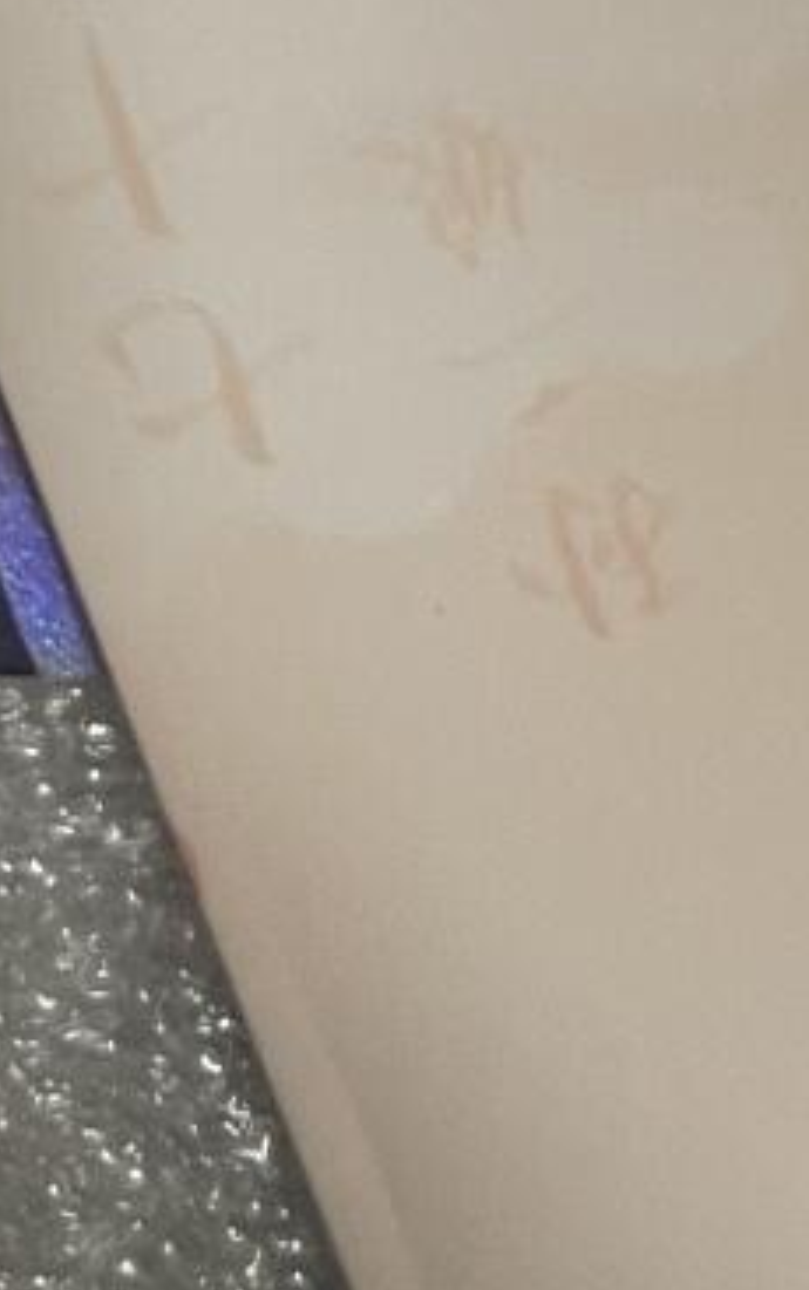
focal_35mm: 135
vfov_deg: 13.1
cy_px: -1392
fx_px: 4753
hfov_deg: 9.7
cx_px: 598
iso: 80
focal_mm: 4.2
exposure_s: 1/50
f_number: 1.6
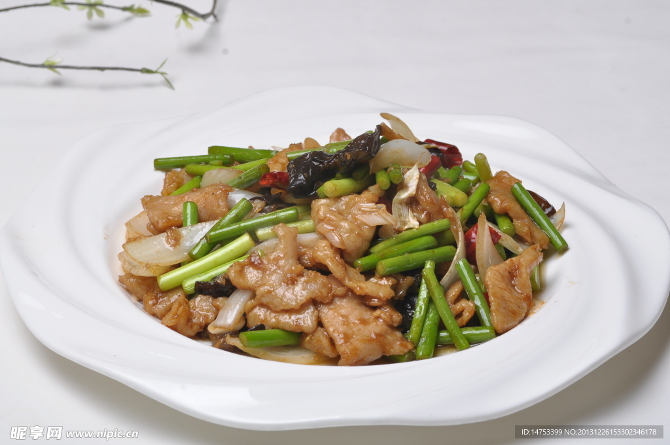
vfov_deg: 8.7
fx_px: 2928
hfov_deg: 13.1
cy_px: 222
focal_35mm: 158
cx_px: 335
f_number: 13
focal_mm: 105
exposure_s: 1/160
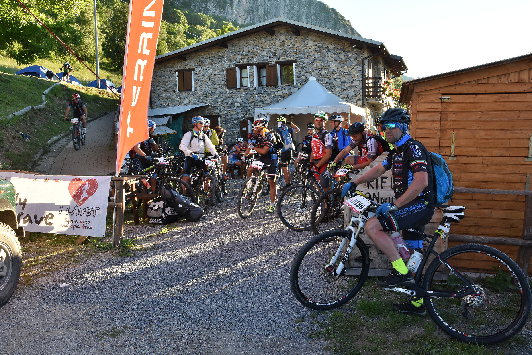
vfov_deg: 43.6
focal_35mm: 30
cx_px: 266
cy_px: 178
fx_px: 443
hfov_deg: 61.9
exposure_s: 1/30
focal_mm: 20
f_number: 13
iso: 200
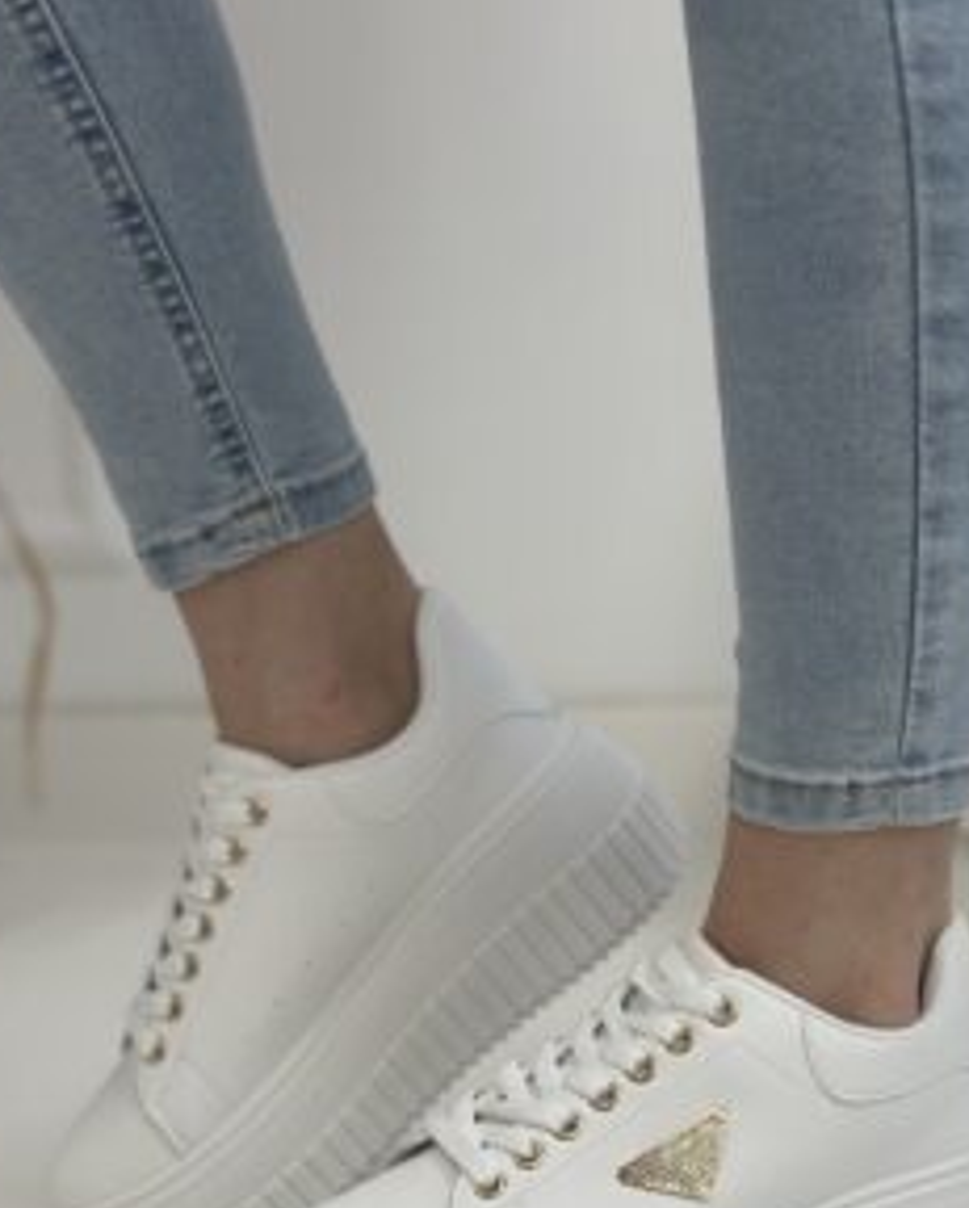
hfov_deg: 23.5
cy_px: 826
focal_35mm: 65
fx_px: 2326
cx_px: 566
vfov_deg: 28.9
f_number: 1.78
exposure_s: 1/100
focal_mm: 6.86
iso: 80
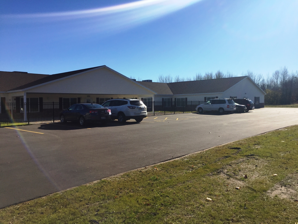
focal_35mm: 29
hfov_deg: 61.7
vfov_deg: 48.2
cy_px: 112
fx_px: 250
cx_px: 149
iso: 32
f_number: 2.2
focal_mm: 4.15
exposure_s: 1/3597
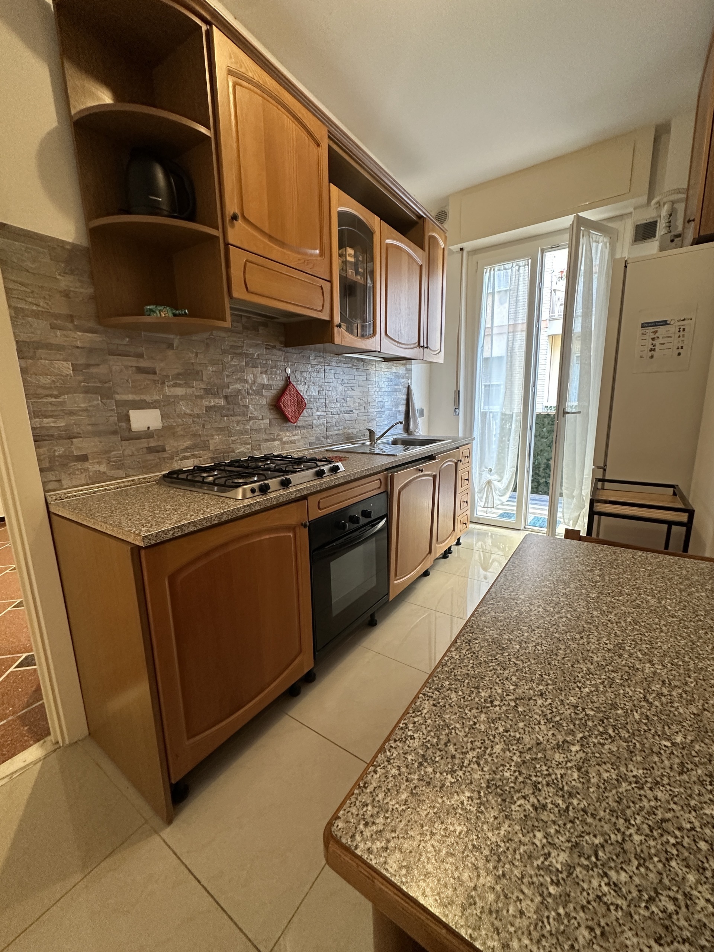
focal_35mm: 14
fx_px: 385
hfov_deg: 85.7
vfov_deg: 102.1
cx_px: 357
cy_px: 476
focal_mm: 2.22
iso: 320
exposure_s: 1/50
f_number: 2.2
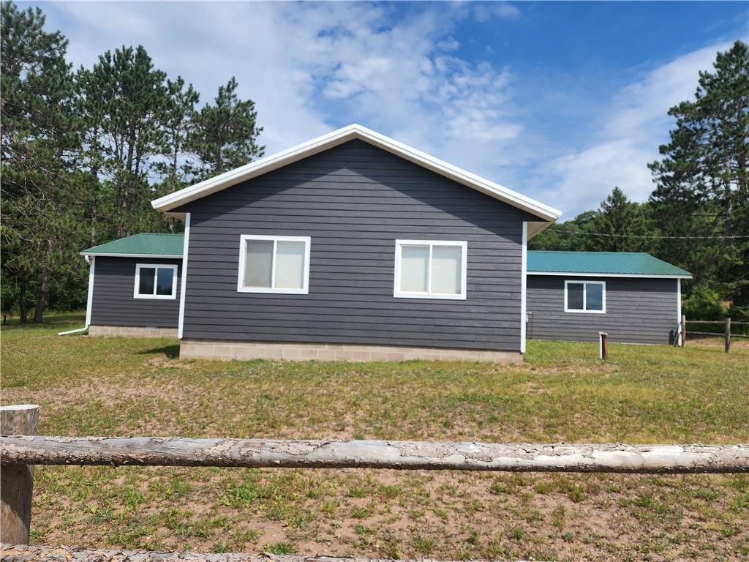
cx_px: 374
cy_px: 281
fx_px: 498
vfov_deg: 58.9
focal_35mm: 23
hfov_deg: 73.9
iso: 12
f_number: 1.8
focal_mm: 6.4
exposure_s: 1/1120
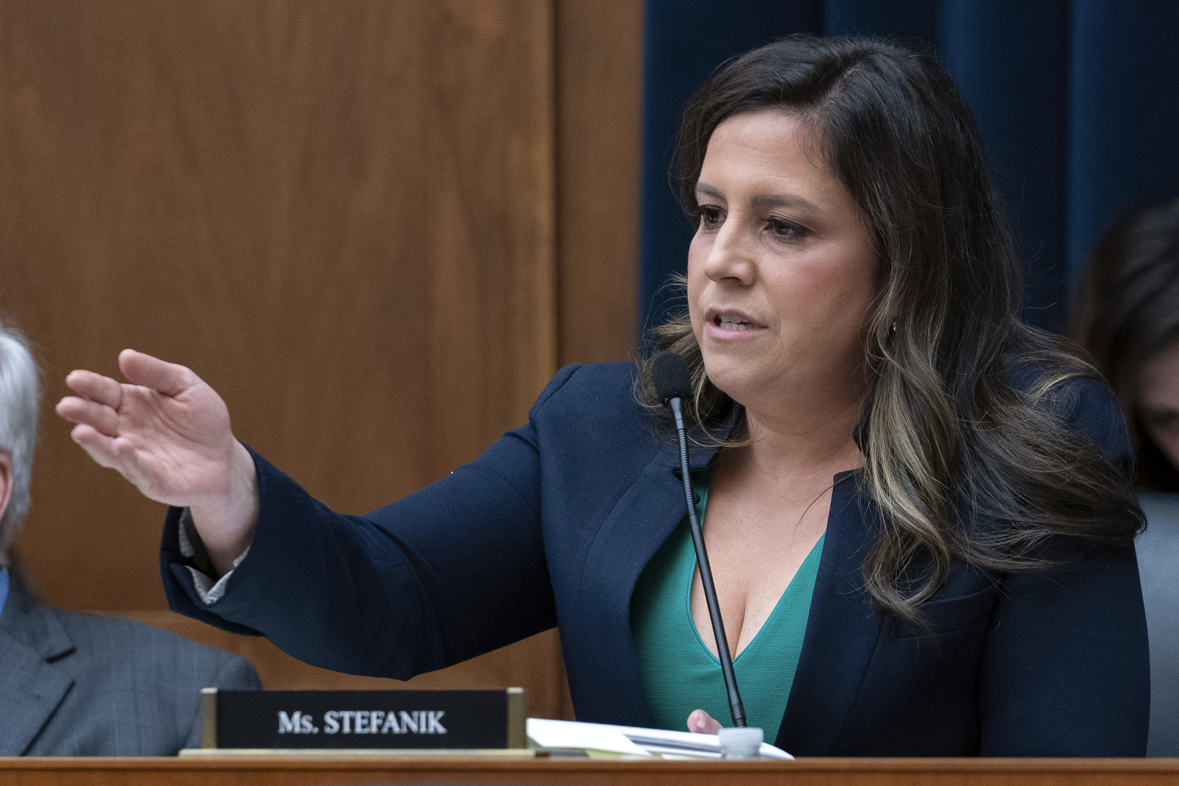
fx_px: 6549
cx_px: 590
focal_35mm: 200
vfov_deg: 6.9
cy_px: 393
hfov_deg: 10.3
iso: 2500
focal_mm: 200
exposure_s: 1/320
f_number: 4.5
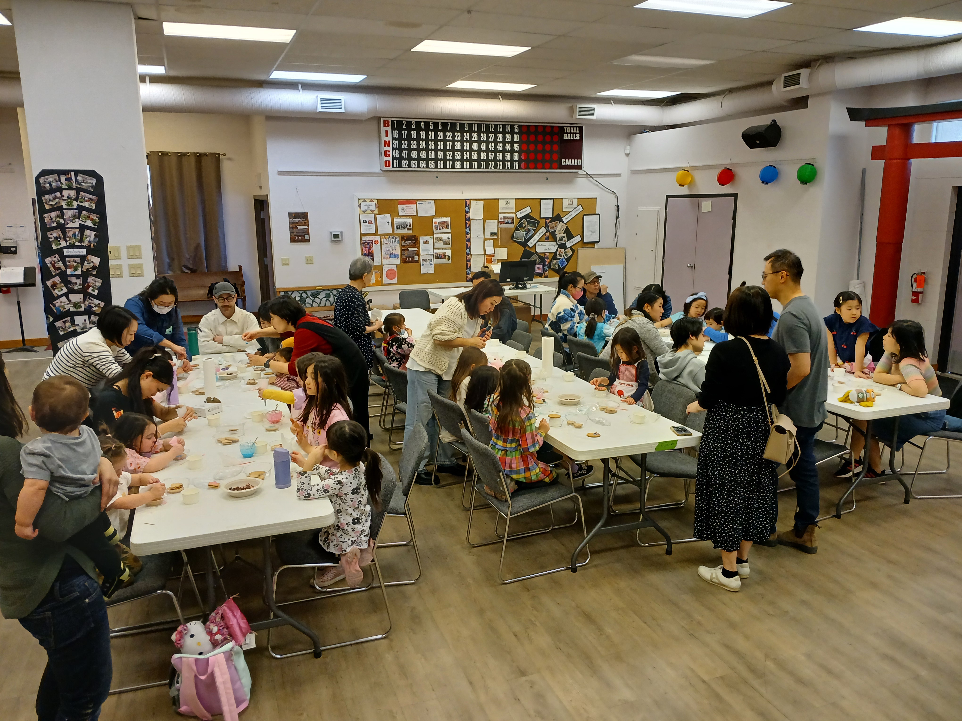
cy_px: 360
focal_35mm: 26
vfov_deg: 53.1
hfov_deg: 67.3
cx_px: 481
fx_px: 723
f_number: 1.8
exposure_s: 1/60
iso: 160
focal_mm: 3.98
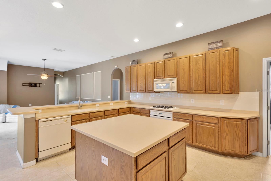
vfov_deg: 70.5
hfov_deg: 93.3
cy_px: 90
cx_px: 136
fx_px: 128
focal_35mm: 17
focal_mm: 17
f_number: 5
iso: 400
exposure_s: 1/15
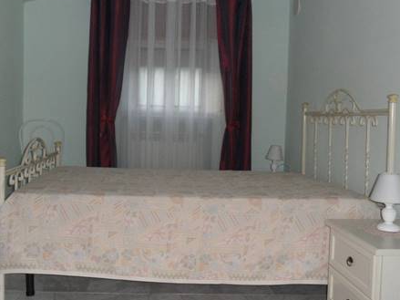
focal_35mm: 35
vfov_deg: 40.7
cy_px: 146
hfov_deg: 52.3
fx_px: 404
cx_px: 159
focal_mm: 3.9
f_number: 3.2
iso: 200
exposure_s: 1/30
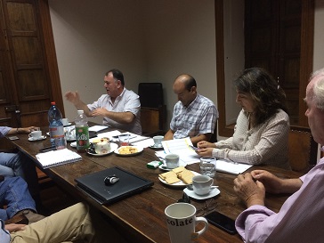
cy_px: 122
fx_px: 271
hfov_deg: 61.7
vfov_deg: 48.2
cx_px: 162
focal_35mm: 29
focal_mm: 4.15
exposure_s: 1/33
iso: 160
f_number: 2.2
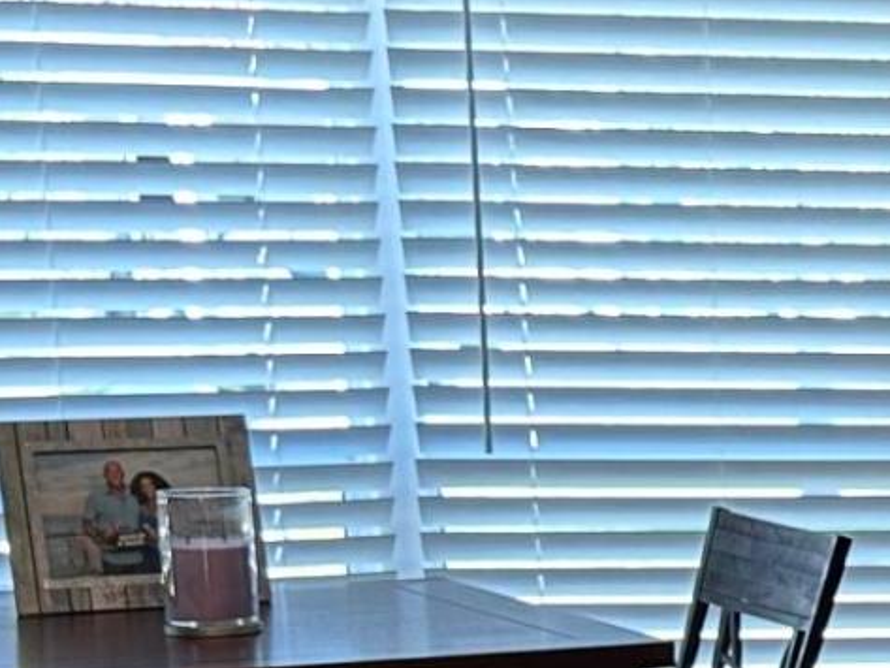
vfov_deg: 10.0
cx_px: 1654
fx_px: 3755
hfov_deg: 12.3
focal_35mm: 146
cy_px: 852
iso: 125
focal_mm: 6.86
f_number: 1.78
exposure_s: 1/120
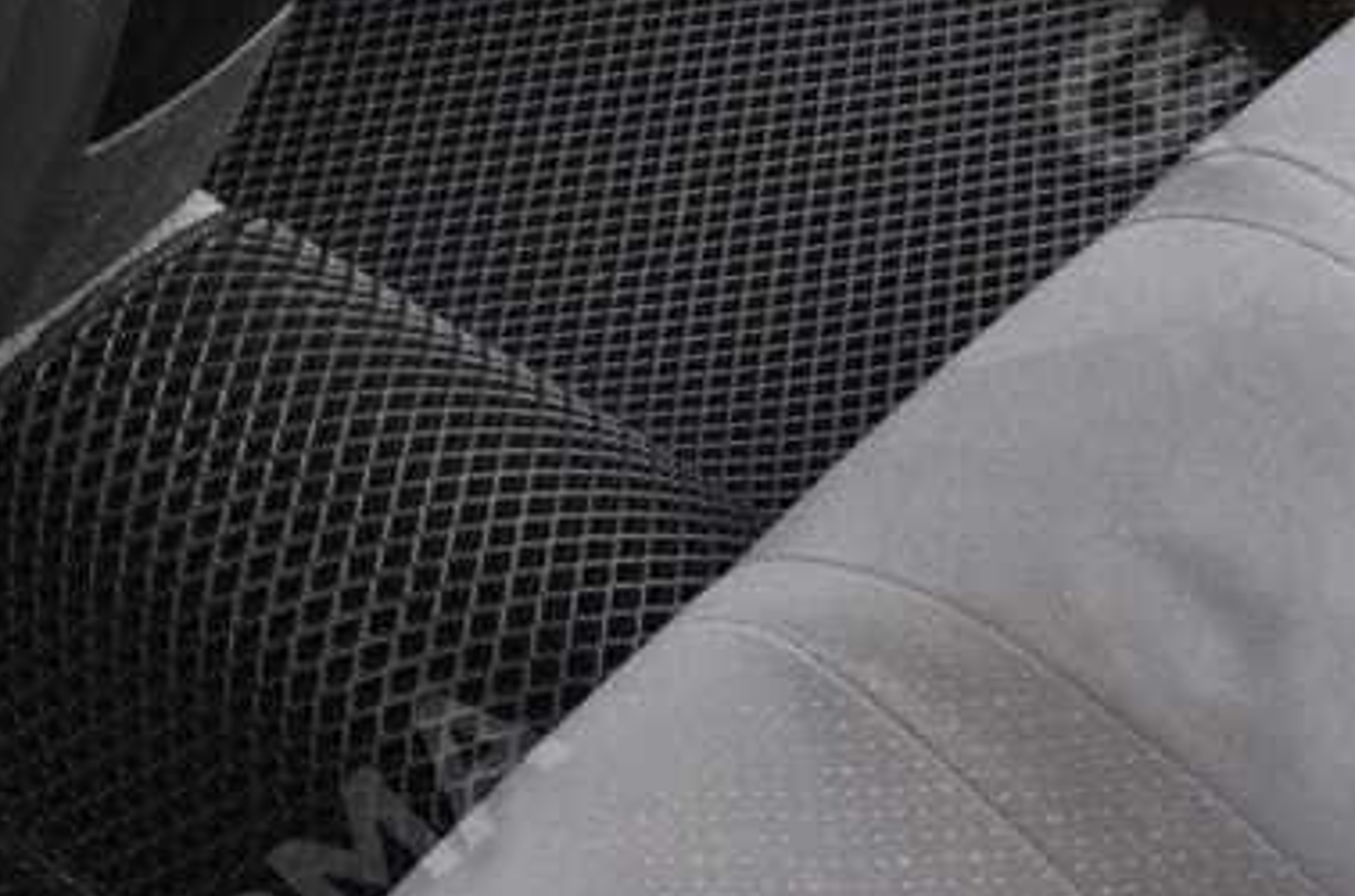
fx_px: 3754
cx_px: 258
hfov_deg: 20.2
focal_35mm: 100
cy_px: 590
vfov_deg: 13.6
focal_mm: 18
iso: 720
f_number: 4
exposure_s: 1/60
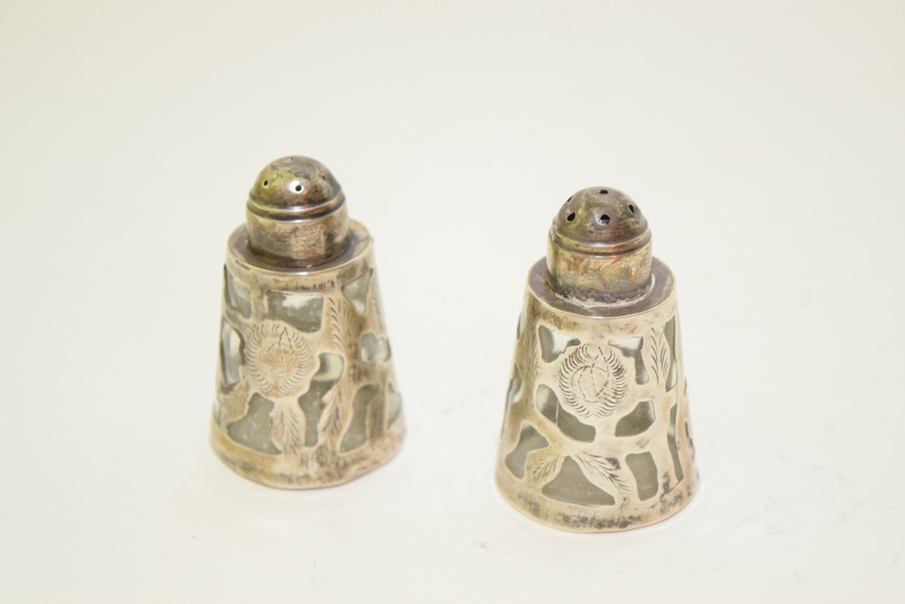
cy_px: 302
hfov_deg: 24.6
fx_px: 2074
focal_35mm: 82
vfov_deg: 16.6
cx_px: 452
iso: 2000
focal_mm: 55
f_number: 5.6
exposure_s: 1/60
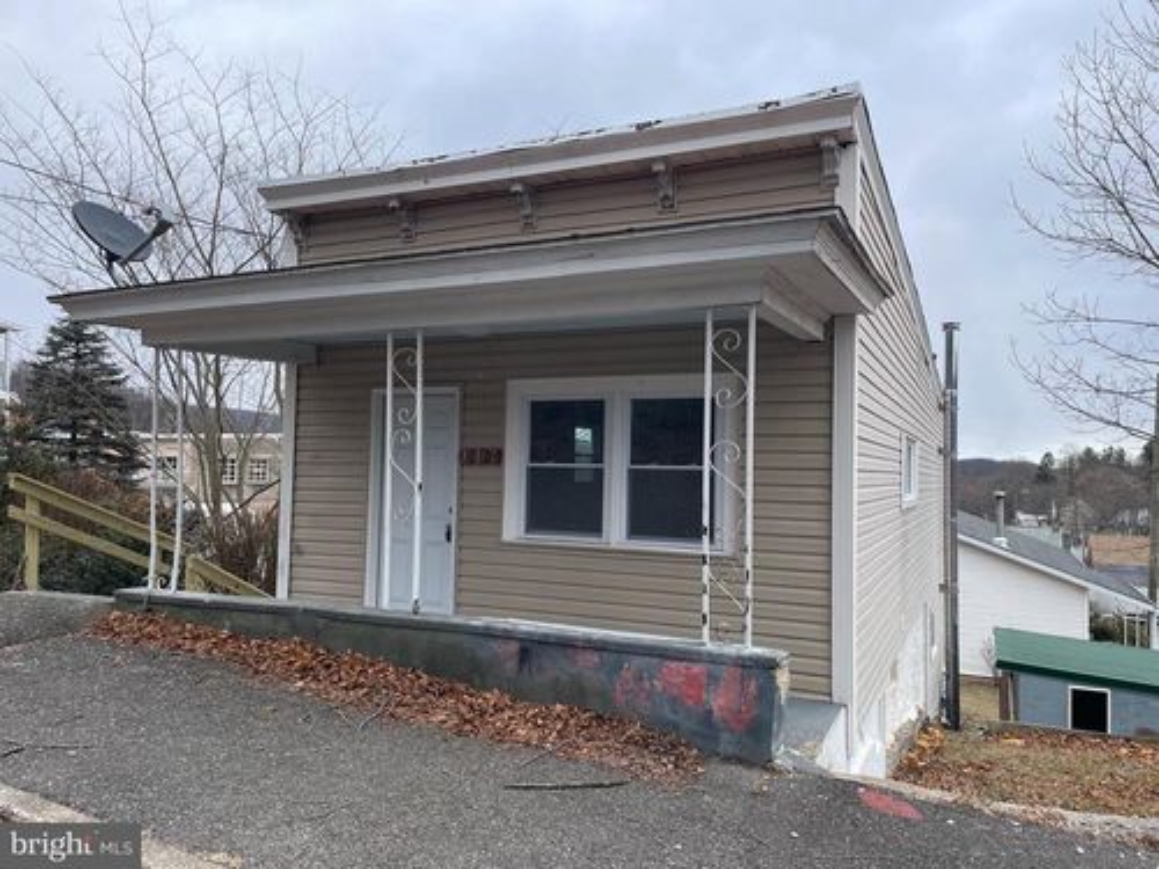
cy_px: 434
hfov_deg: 67.3
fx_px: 871
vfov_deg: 53.1
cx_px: 580
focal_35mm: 26
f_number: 1.6
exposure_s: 1/932
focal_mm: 4.2
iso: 32
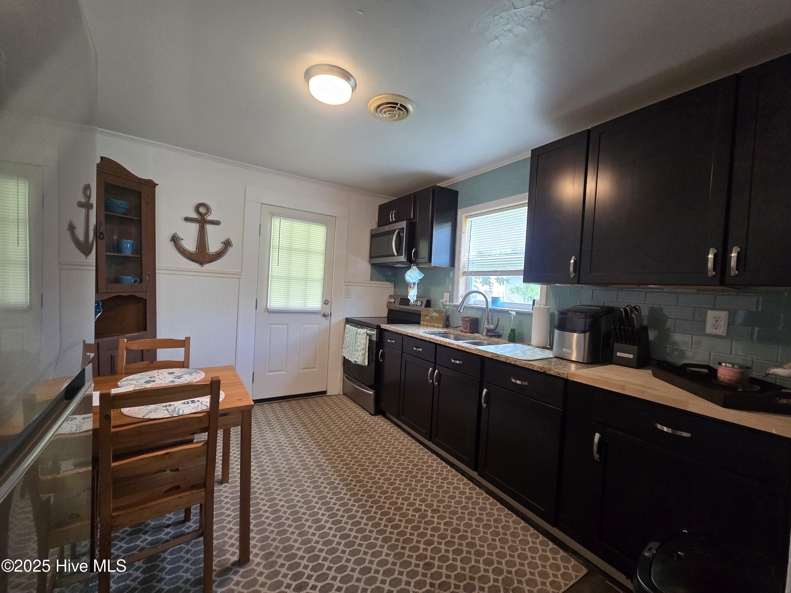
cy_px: 296
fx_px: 297
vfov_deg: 89.9
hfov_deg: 106.2
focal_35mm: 13
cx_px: 396
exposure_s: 1/60
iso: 250
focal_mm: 2.2
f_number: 2.2
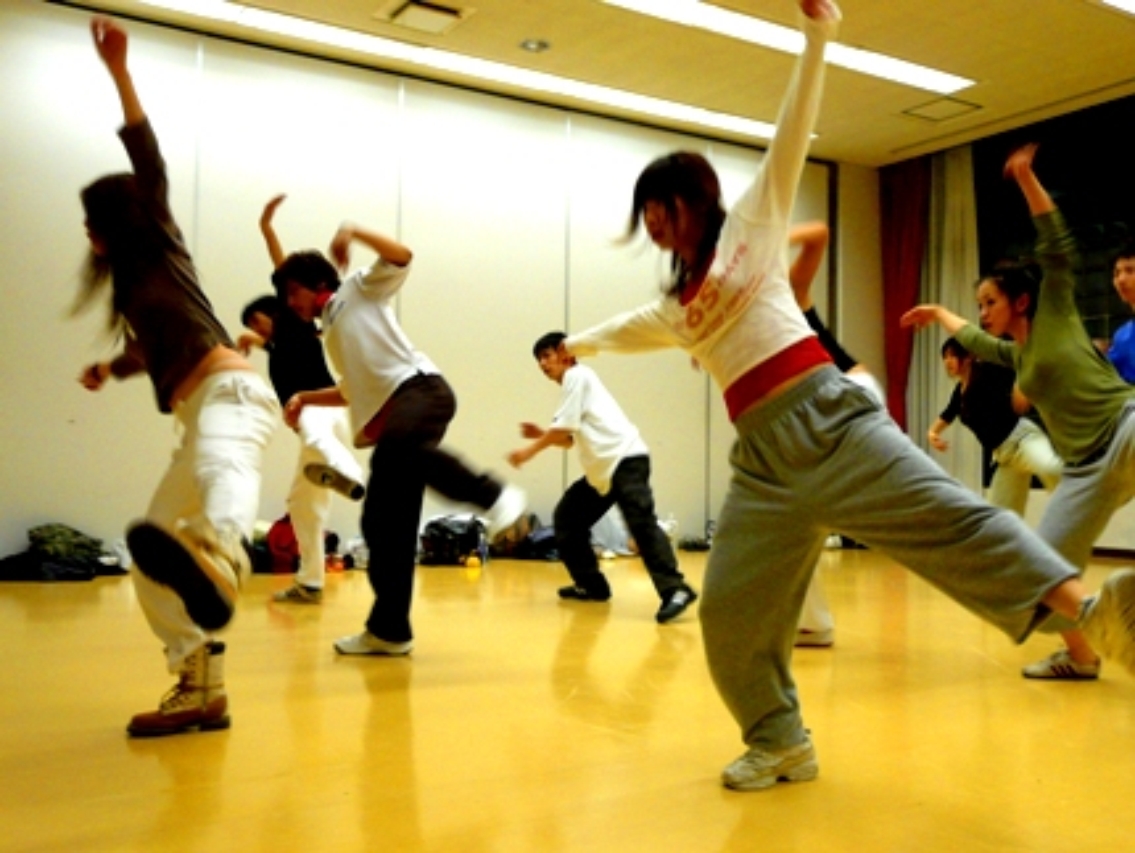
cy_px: 426
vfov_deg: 41.8
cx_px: 568
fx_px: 1115
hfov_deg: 53.9
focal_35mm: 34
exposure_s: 1/25
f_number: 3.6
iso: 200
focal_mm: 5.5
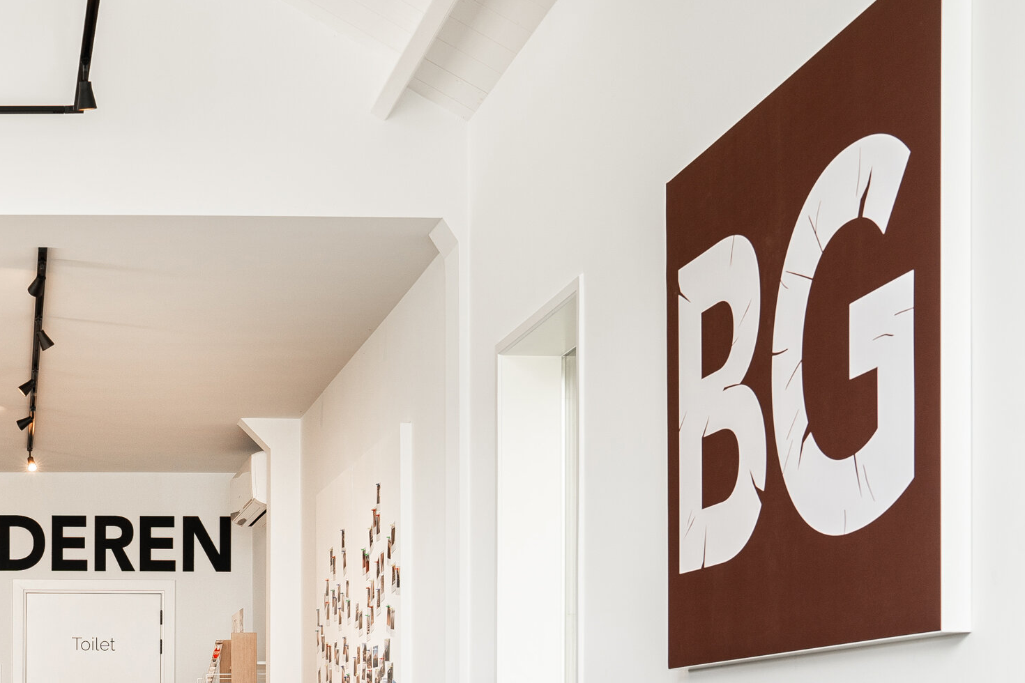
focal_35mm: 71
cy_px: 795
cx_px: 42
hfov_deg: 27.1
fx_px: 2021
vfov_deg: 18.3
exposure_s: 1/13
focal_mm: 29
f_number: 7.1
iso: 100
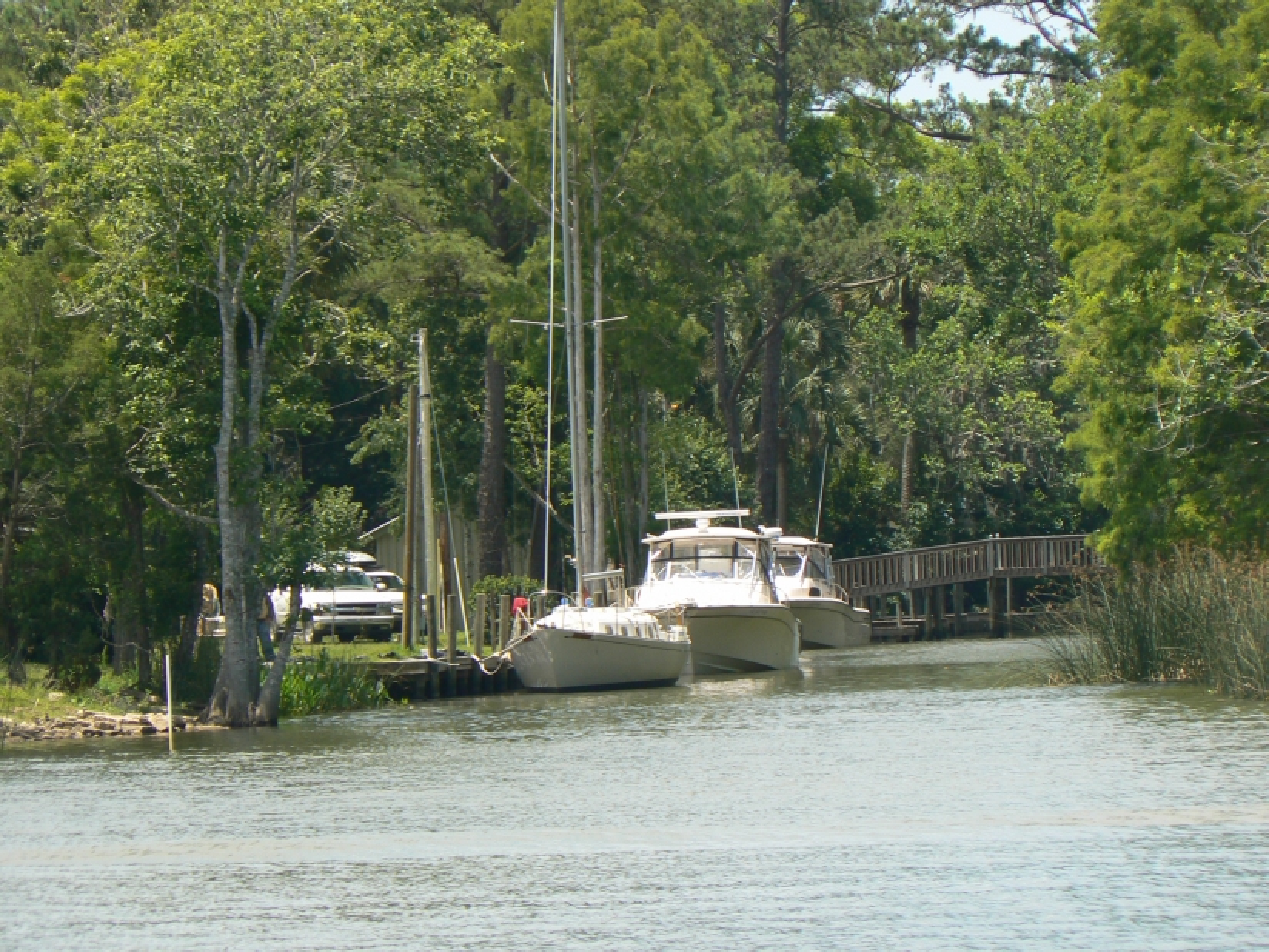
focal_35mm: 306
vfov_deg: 4.9
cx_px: 634
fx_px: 11218
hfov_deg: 6.5
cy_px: 476
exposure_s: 1/400
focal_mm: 51
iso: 80
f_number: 5.6
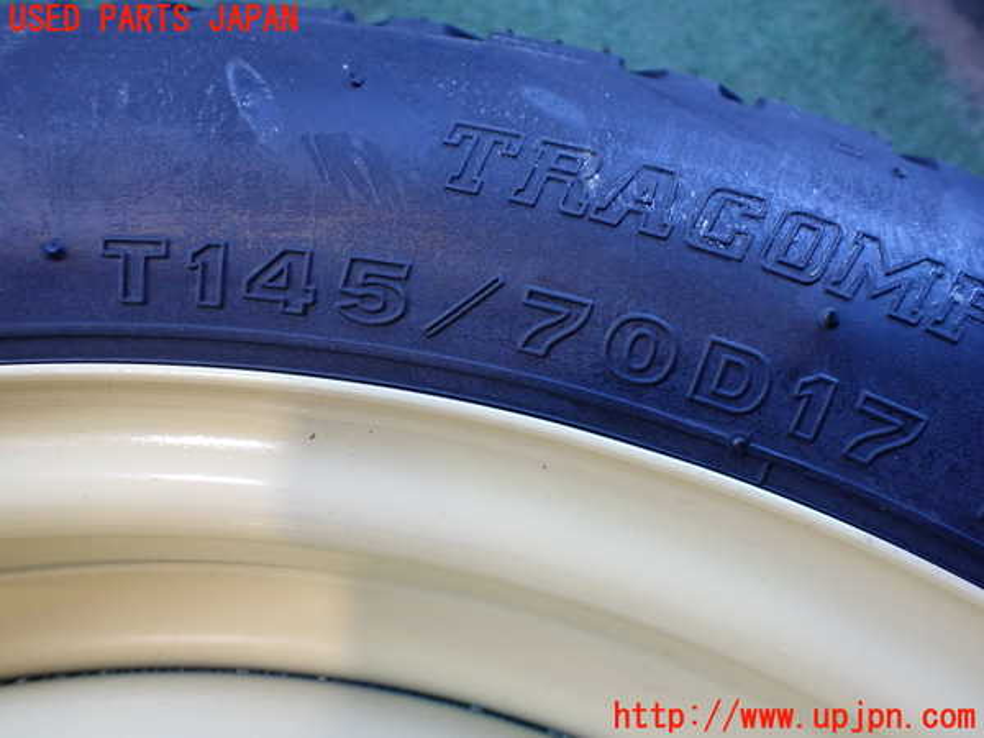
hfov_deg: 60.0
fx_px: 853
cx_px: 492
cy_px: 369
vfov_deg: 46.8
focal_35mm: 30
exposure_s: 1/125
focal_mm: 5.4
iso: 400
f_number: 2.3
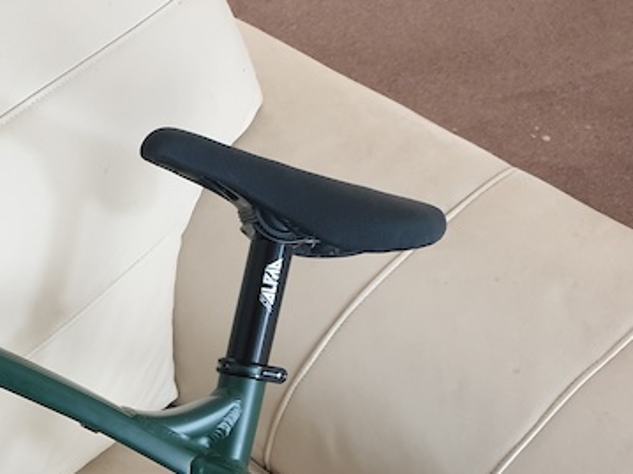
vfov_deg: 24.2
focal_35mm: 58
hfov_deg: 31.4
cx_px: 41
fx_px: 1060
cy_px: 463
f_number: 1.5
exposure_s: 1/33
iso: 320
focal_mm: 4.3
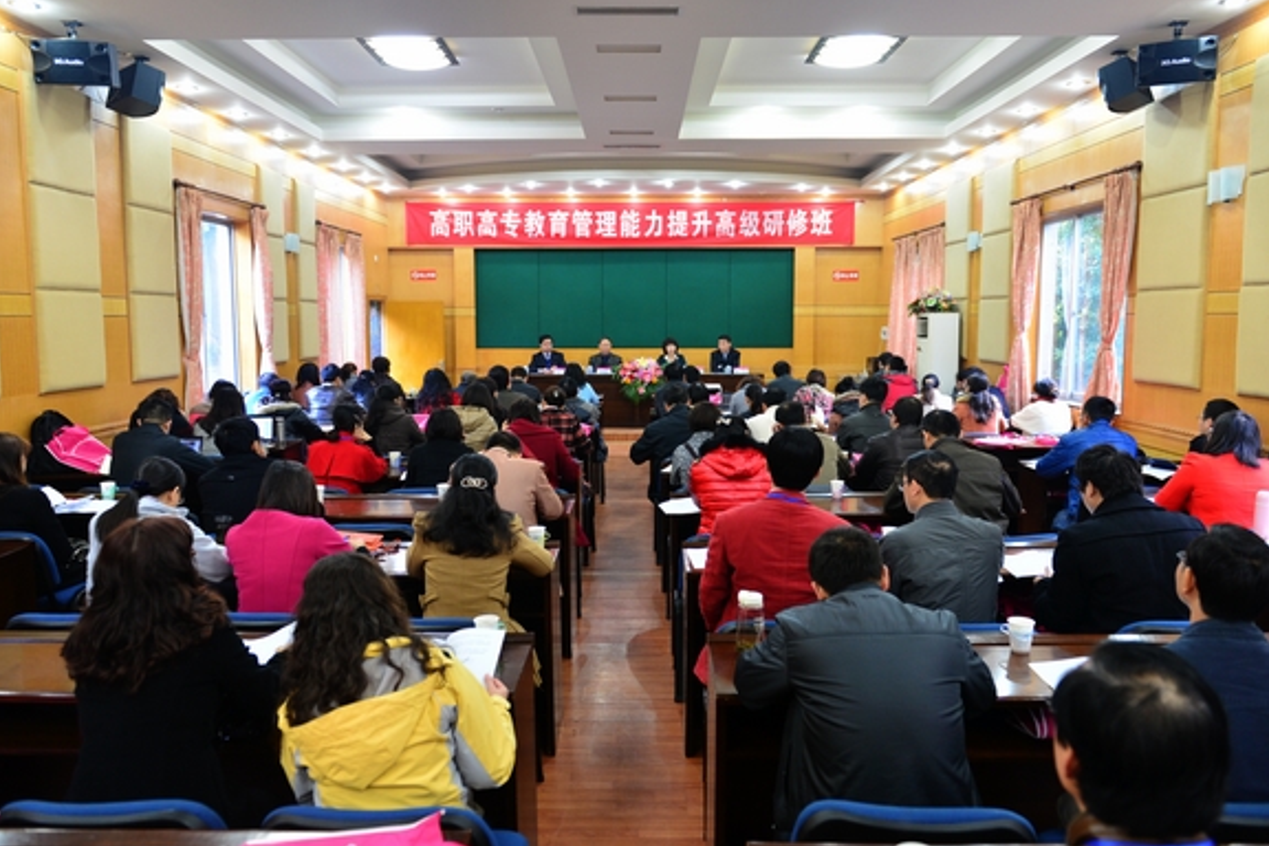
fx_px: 881
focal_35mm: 25
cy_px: 414
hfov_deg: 71.5
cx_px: 626
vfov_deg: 51.3
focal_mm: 24
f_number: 3.2
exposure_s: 1/40
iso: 1000
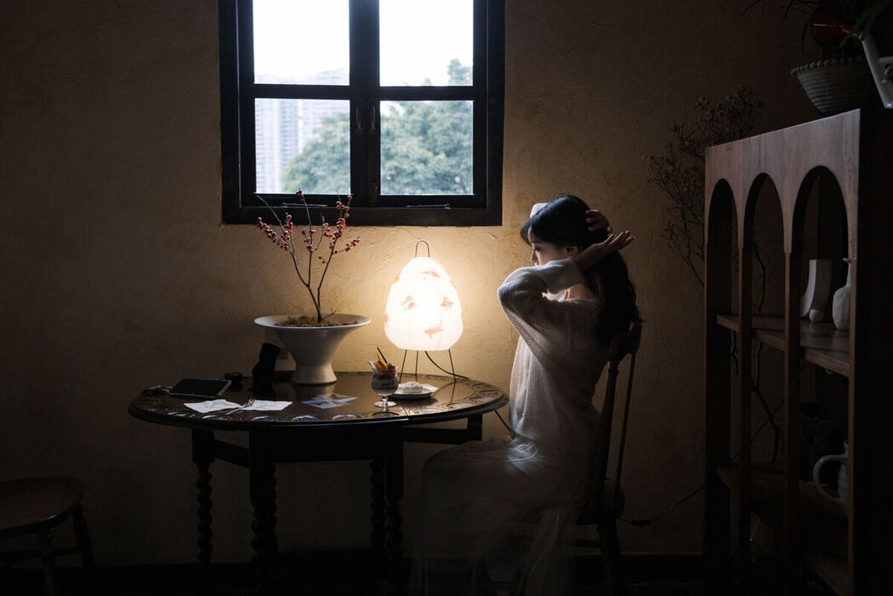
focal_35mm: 36
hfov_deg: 53.1
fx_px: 893
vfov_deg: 36.9
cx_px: 446
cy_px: 298
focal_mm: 24
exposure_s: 1/160
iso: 1250
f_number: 2.8
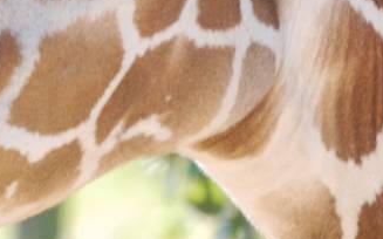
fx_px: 15237
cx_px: 86
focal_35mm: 1460
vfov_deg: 0.9
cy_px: -93
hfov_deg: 1.4
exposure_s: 1/160
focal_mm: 195
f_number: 8
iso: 400
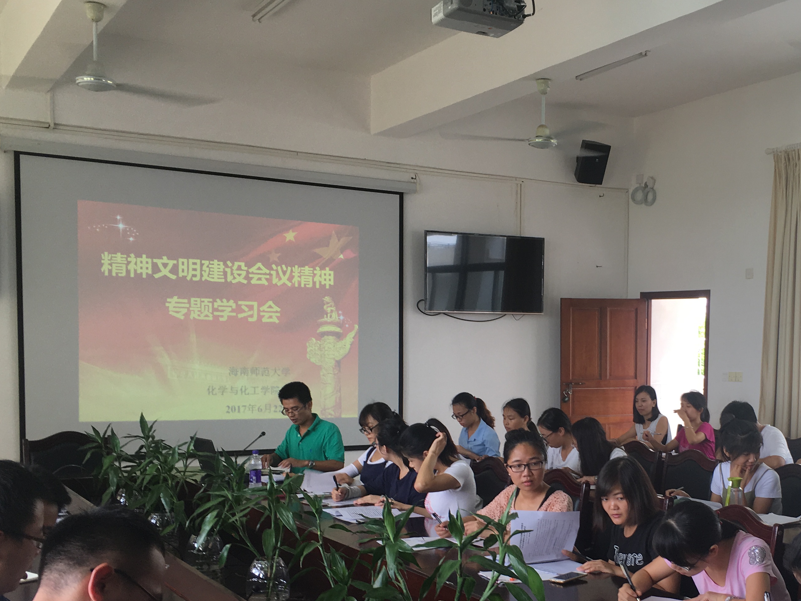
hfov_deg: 40.5
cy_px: 422
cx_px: 563
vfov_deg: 31.2
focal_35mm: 46
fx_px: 1064
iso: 25
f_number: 2.2
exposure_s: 1/50
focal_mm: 4.15
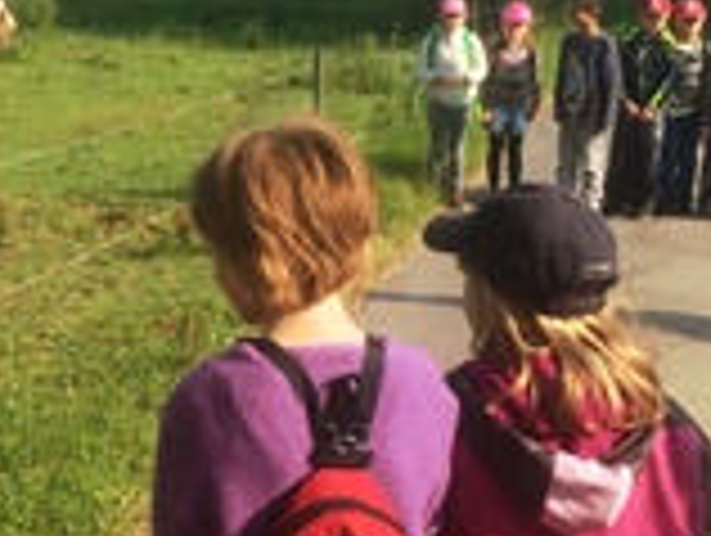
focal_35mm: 82
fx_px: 1687
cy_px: 239
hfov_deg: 23.2
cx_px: 68
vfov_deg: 18.0
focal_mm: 4.15
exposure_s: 1/1282
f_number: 2.2
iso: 32
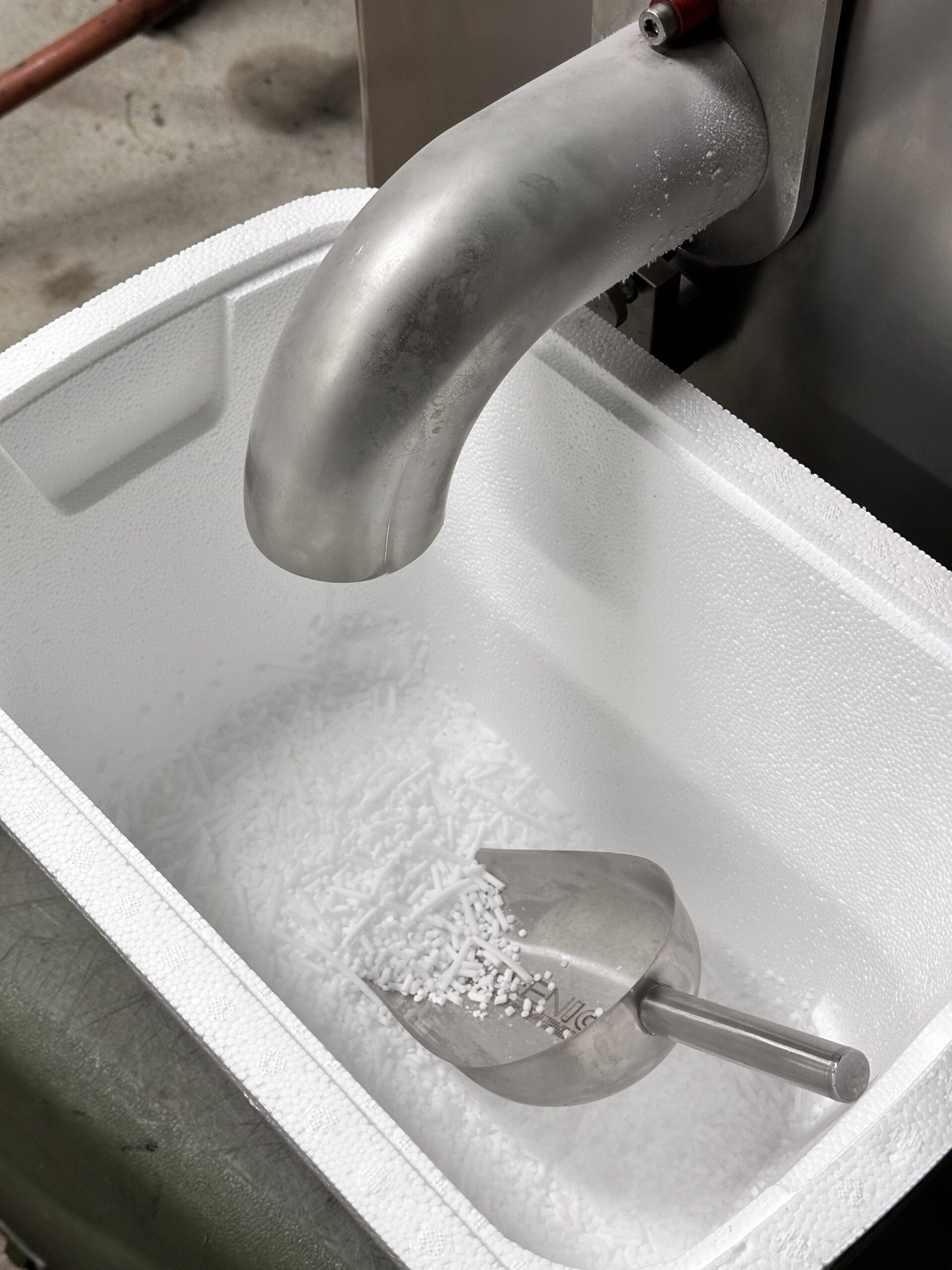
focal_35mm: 48
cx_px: 476
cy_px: 635
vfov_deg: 39.7
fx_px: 1760
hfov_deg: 30.3
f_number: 1.78
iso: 100
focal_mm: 6.86
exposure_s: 1/60
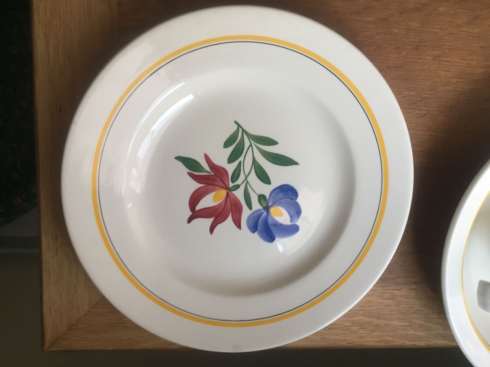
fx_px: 411
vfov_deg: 48.2
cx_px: 245
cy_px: 184
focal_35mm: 29
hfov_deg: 61.7
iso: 100
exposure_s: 1/33
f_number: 2.2
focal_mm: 4.15
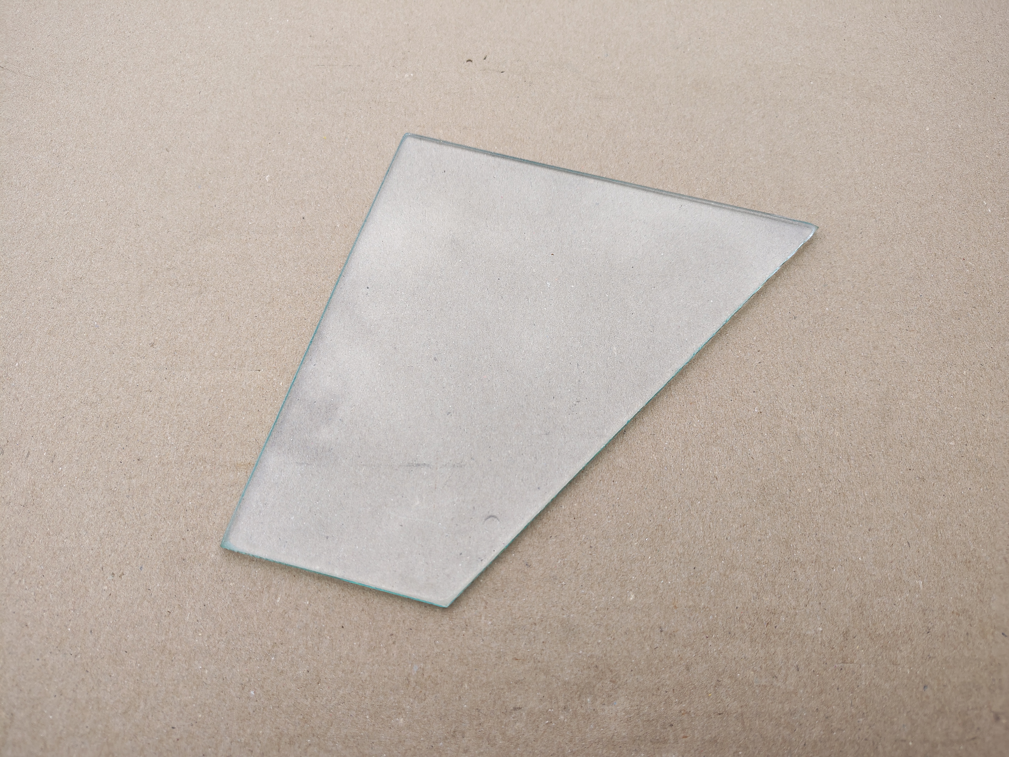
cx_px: 504
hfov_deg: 71.6
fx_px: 700
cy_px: 378
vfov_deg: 56.8
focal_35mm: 24
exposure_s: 1/805
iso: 100
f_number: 1.8
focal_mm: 5.56
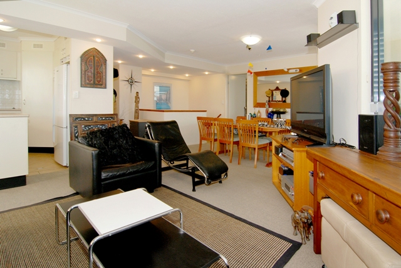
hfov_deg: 89.9
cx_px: 200
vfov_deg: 67.5
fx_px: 201
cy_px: 134
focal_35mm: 18
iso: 250
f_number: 7.1
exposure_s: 1/30
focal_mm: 12
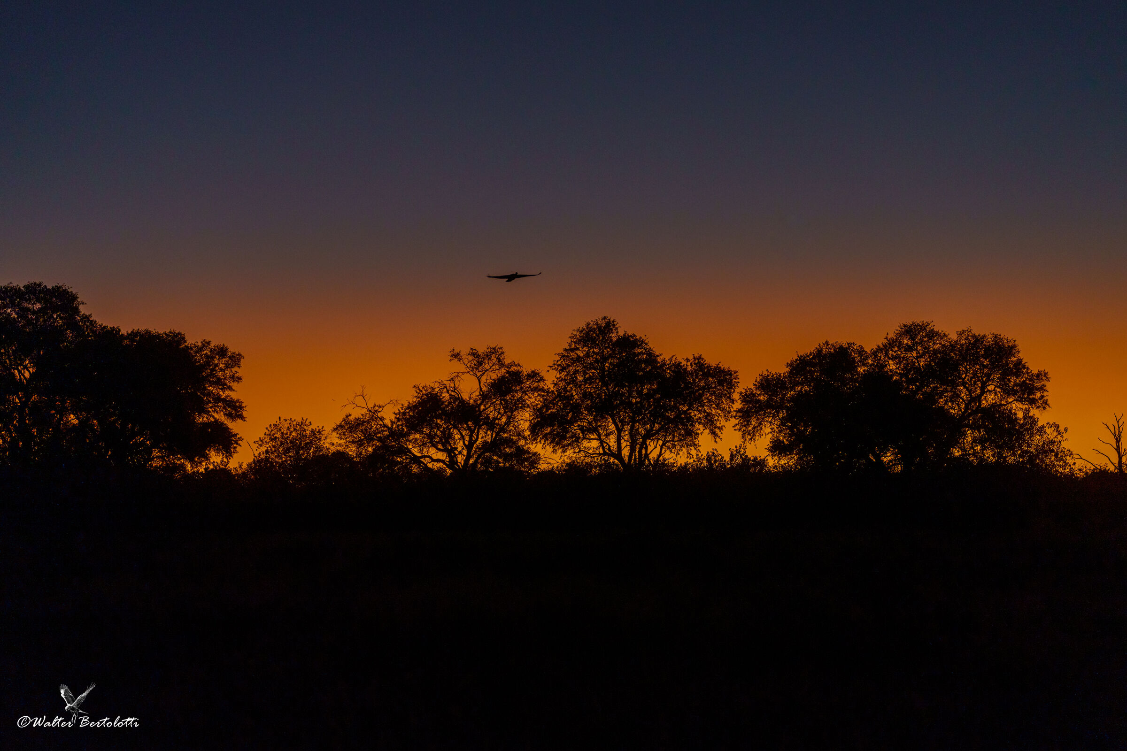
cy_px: 376
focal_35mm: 70
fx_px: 2191
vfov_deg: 19.5
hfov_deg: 28.8
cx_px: 564
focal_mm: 70
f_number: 2.8
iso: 1250
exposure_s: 1/800
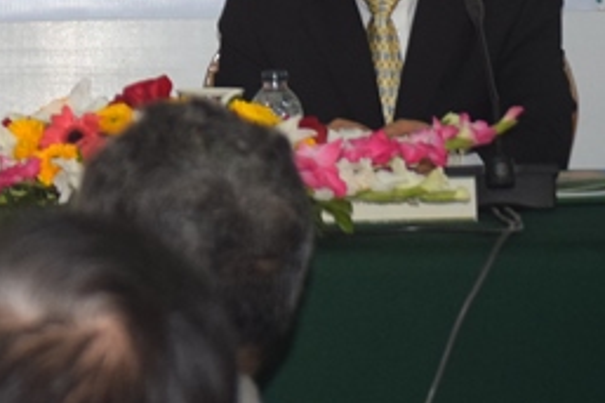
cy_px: -343
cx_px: -572
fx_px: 6231
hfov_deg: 5.5
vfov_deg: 3.7
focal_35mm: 371
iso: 800
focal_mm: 62
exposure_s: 1/100
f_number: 4.5
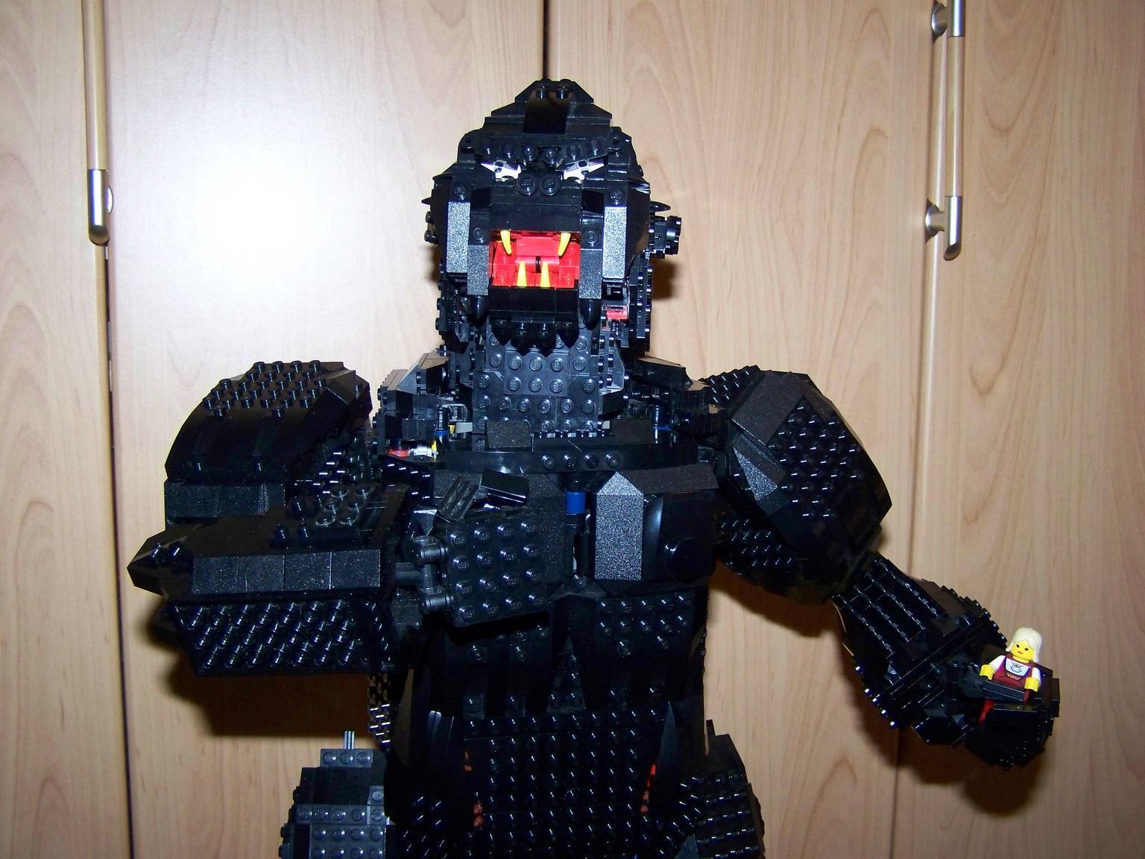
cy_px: 430
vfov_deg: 37.7
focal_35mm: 38
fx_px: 1257
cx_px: 572
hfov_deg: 49.0
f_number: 2.8
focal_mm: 6.3
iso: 200
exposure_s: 1/30
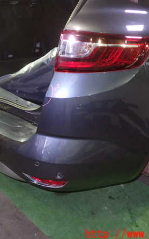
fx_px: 260
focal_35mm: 40
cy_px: 120
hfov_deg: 31.6
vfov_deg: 49.3
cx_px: 46
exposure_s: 1/30
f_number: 2.2
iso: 640
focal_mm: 5.05
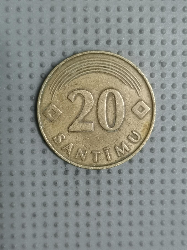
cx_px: 94
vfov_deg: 36.8
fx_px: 375
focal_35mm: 52
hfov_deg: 28.0
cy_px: 125
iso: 640
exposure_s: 1/33.3
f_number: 1.8
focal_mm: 4.75
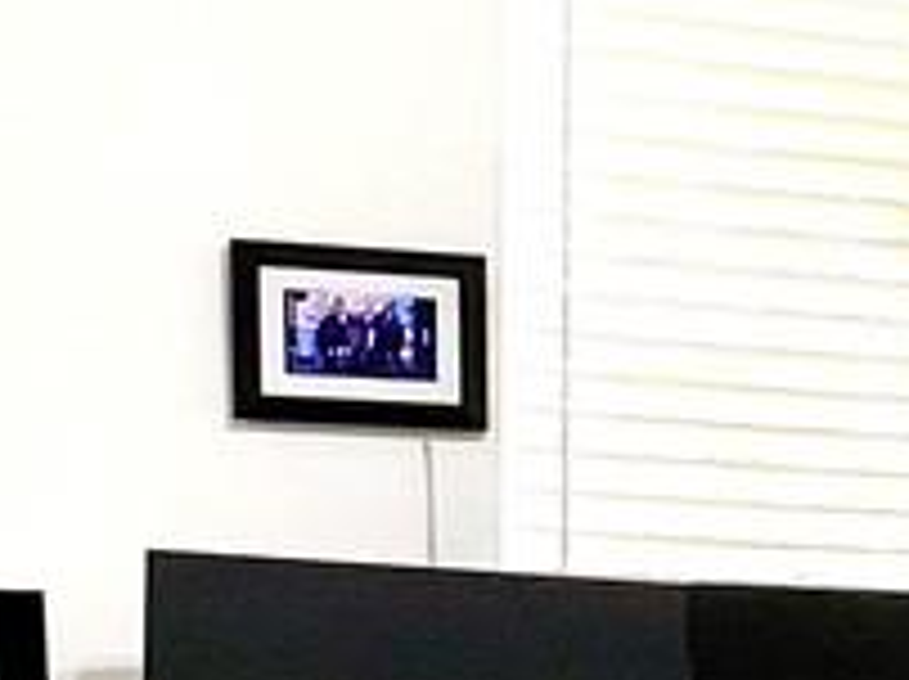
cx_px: 1760
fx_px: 2702
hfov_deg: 15.6
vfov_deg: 13.8
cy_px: 892
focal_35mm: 103
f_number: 1.8
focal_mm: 1.57
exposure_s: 1/60
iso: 125
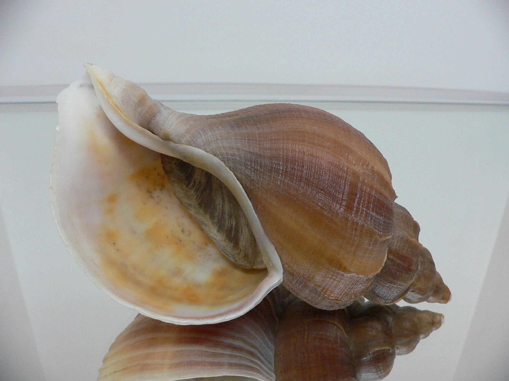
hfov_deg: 52.6
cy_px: 190
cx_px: 254
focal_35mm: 35
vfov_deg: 40.7
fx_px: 515
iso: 200
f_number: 2.8
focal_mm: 4.6
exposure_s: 1/50
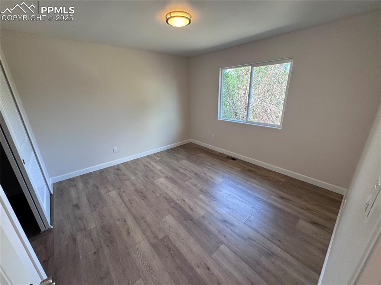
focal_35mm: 14
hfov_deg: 102.1
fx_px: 154
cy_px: 142
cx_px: 190
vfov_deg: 85.6
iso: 100
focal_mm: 2.22
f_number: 2.2
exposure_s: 1/120
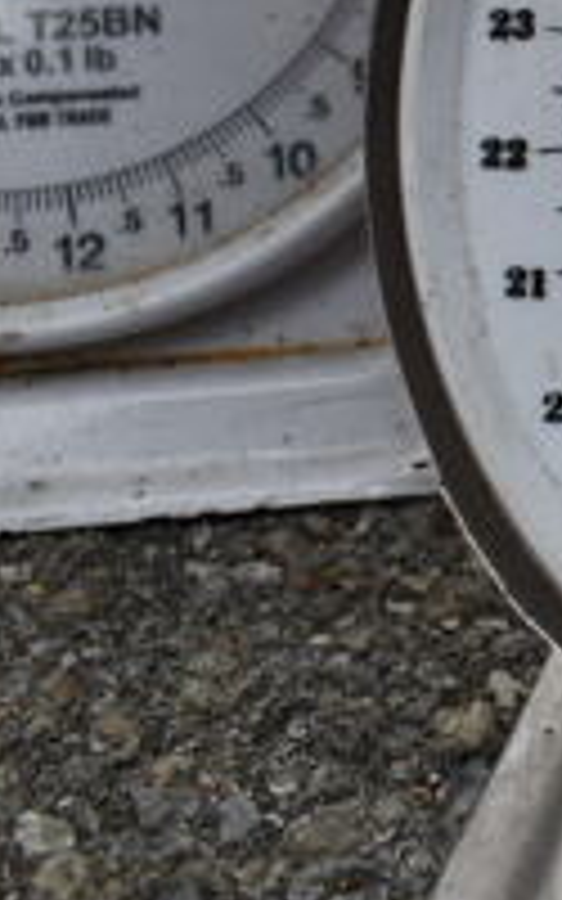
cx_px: 1115
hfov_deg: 13.4
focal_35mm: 84
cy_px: 140
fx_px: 2059
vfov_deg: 24.1
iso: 100
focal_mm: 18
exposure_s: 1/80
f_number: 5.6
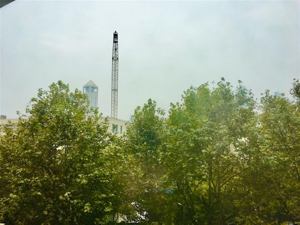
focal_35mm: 29
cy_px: 112
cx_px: 150
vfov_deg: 48.2
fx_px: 251
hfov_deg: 61.7
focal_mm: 4.15
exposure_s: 1/591
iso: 25
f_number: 2.2
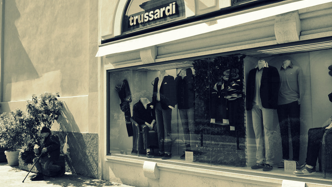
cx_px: 166
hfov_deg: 54.0
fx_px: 326
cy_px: 87
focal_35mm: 37
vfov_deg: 32.0
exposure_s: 1/250
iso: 100
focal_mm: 13.1
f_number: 5.6
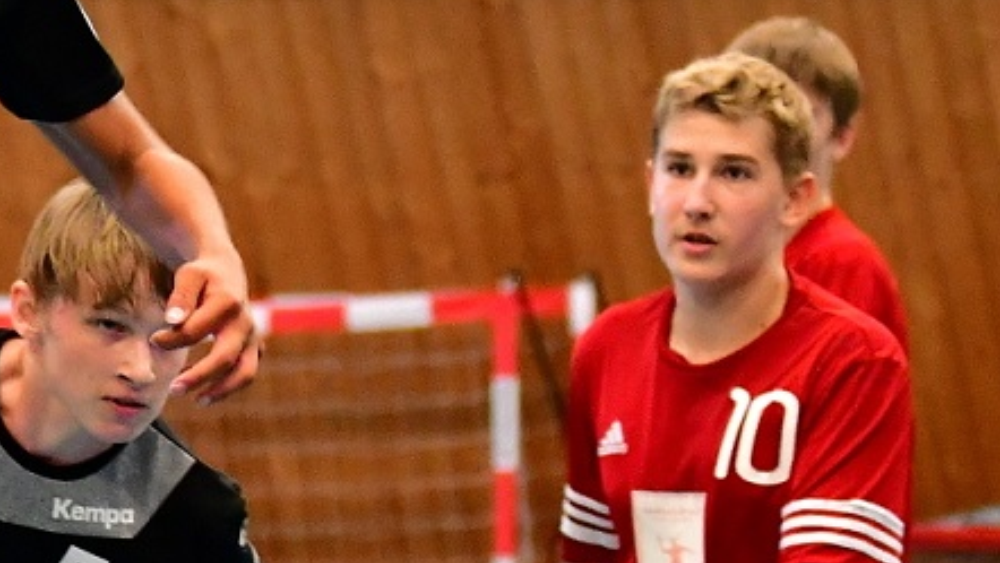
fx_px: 10557
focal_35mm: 398
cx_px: -500
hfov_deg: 5.4
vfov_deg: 3.1
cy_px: 547
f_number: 2.8
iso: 2500
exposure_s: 1/500
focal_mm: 70
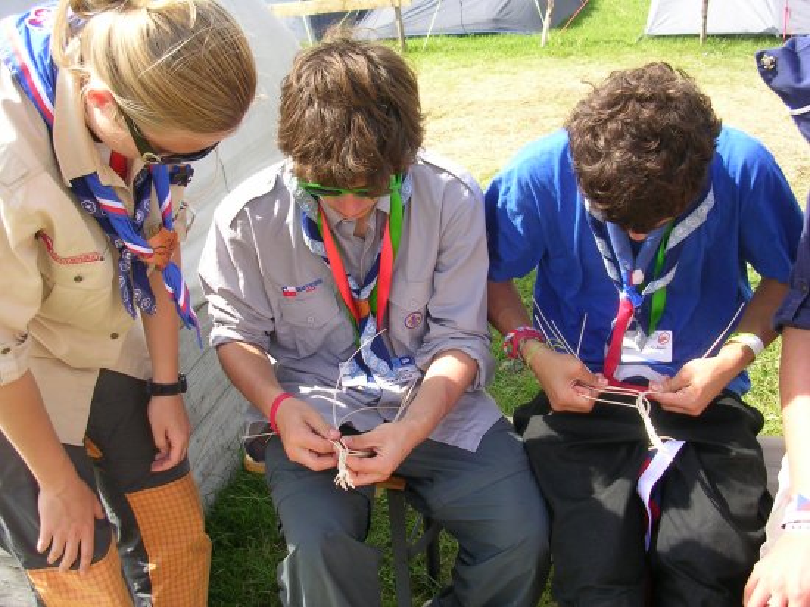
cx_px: 405
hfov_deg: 49.0
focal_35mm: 38
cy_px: 304
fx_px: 889
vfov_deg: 37.7
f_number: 2.8
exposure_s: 1/318
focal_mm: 5.8
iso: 50
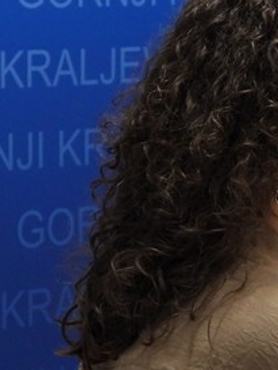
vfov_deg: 8.3
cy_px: 181
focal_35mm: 237
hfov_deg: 6.2
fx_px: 2534
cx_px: 334
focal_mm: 13.5
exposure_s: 1/30
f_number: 3.5
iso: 400
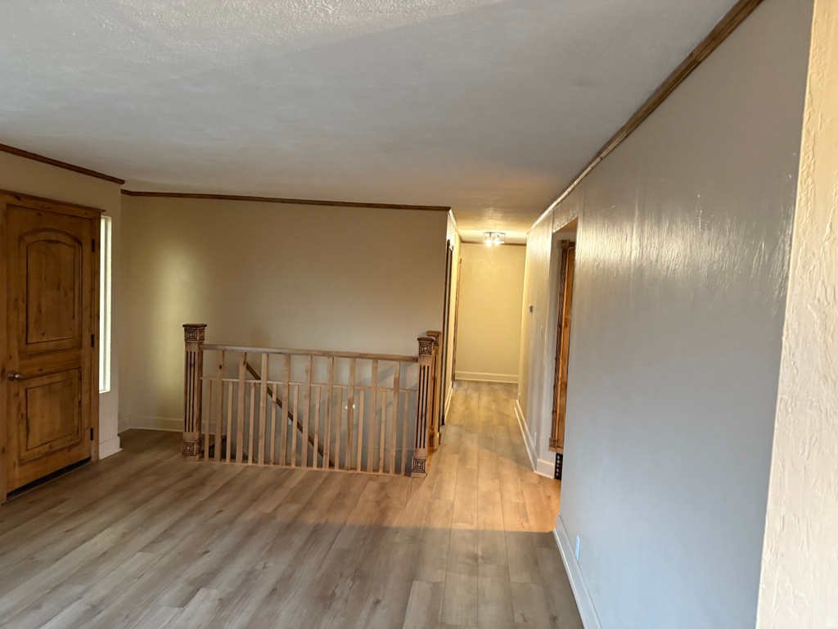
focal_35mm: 24
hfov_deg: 71.6
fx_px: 581
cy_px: 314
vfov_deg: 56.8
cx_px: 419
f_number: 1.78
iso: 640
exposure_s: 1/60
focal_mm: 6.76
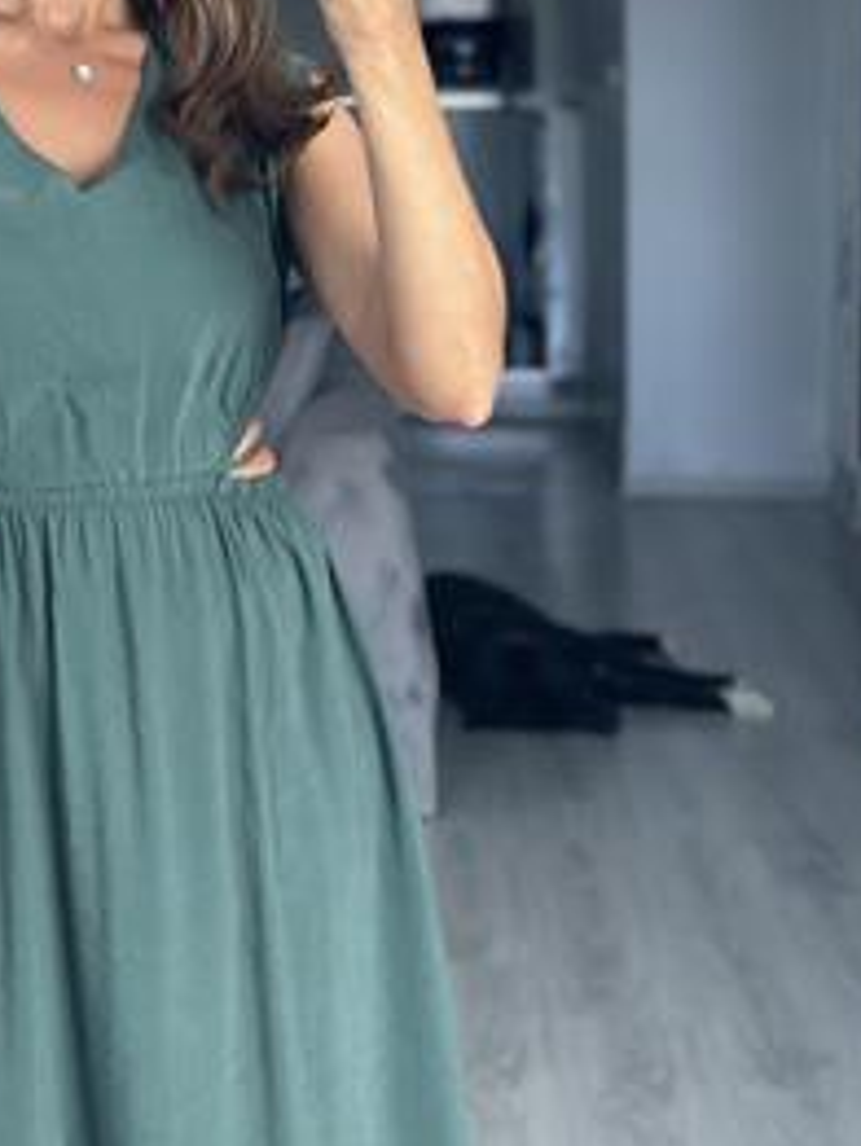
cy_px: 404
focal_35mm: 93
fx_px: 3082
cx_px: 132
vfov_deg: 21.0
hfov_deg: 15.8
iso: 125
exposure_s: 1/133
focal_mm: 6.86
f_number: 1.78
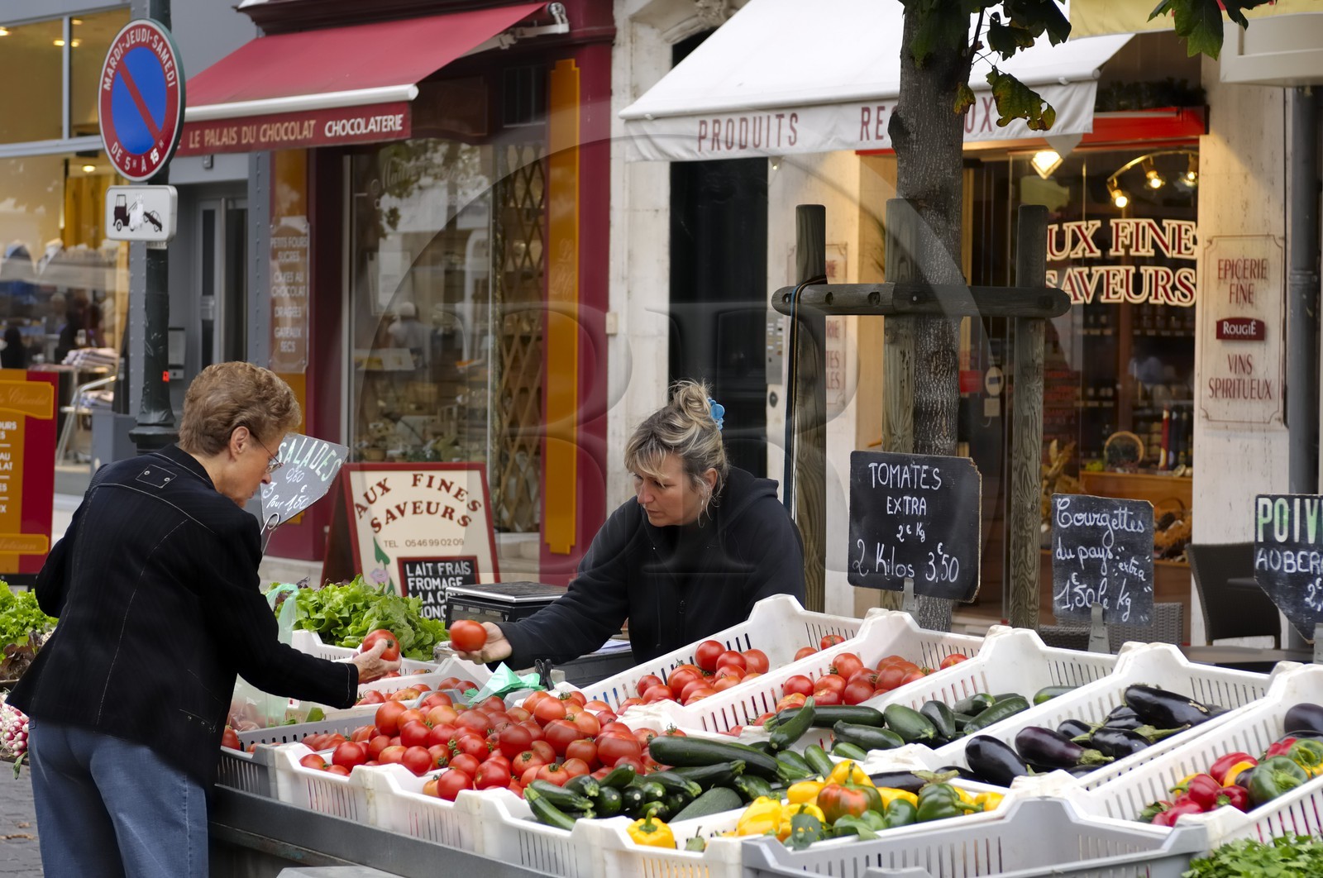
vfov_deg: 14.0
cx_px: 662
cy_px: 439
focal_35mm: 98
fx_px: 3578
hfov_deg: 20.9
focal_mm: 65
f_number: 4.5
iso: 100
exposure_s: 1/60
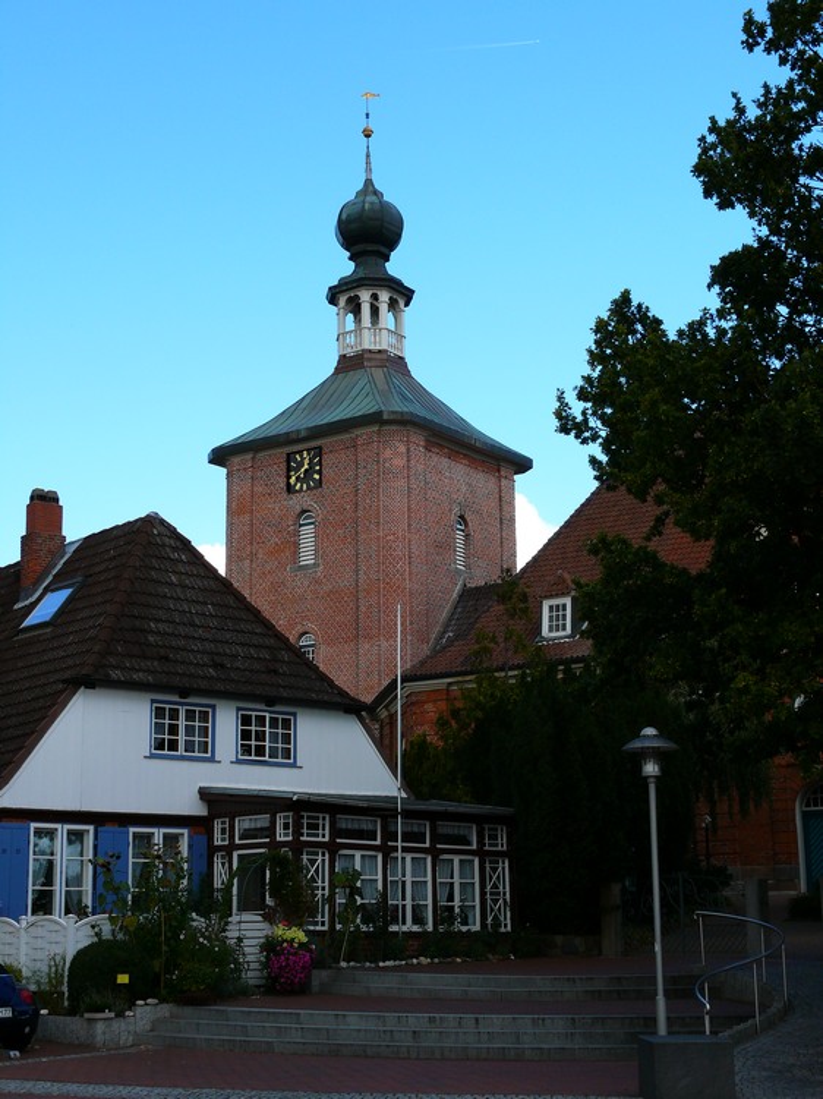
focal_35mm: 56
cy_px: 550
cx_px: 412
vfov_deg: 34.4
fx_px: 1776
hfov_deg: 26.1
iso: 100
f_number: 5
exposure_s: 1/250
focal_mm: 11.8
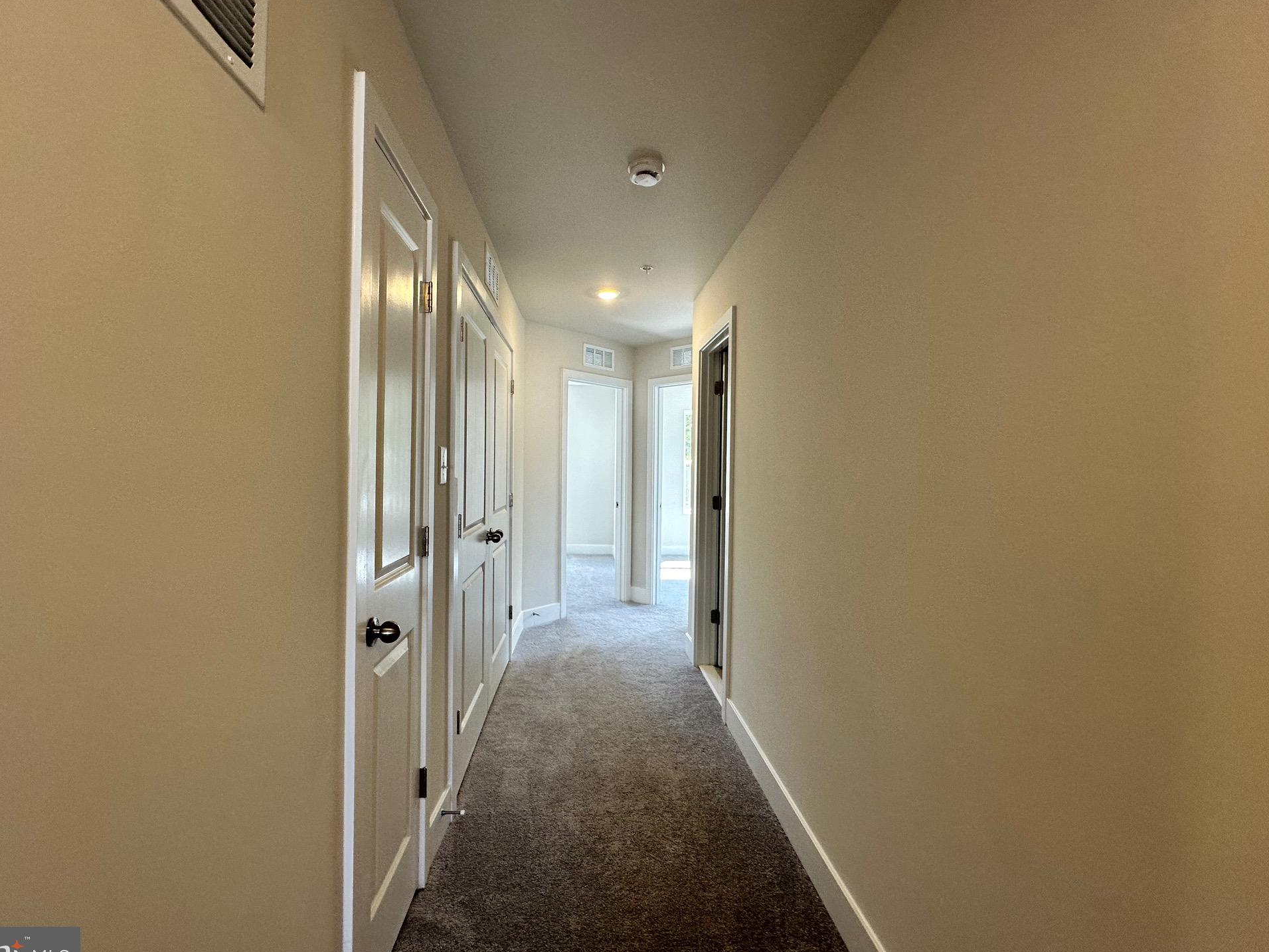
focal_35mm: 15
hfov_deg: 98.0
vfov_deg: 81.8
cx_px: 594
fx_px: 550
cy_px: 471
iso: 125
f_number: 2.2
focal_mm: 2.22
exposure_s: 1/120
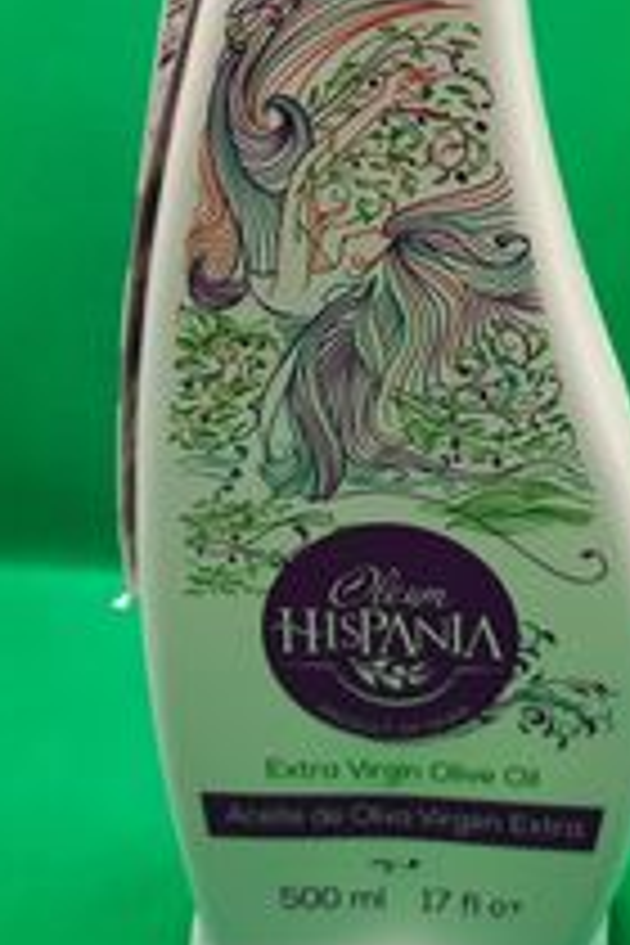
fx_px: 1391
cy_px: 230
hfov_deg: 25.4
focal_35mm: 53
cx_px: 410
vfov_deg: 36.6
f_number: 1.79
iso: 182
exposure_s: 1/100
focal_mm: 4.7
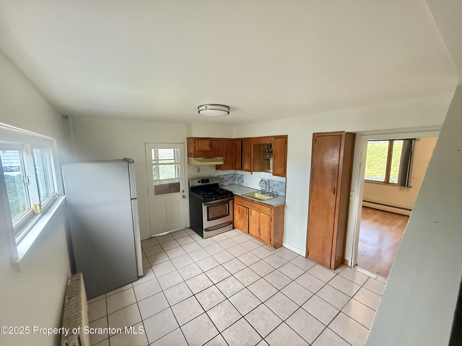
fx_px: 187
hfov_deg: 102.1
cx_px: 231
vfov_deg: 85.7
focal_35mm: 14
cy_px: 173
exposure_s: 1/60
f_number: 2.2
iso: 500
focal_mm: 2.22
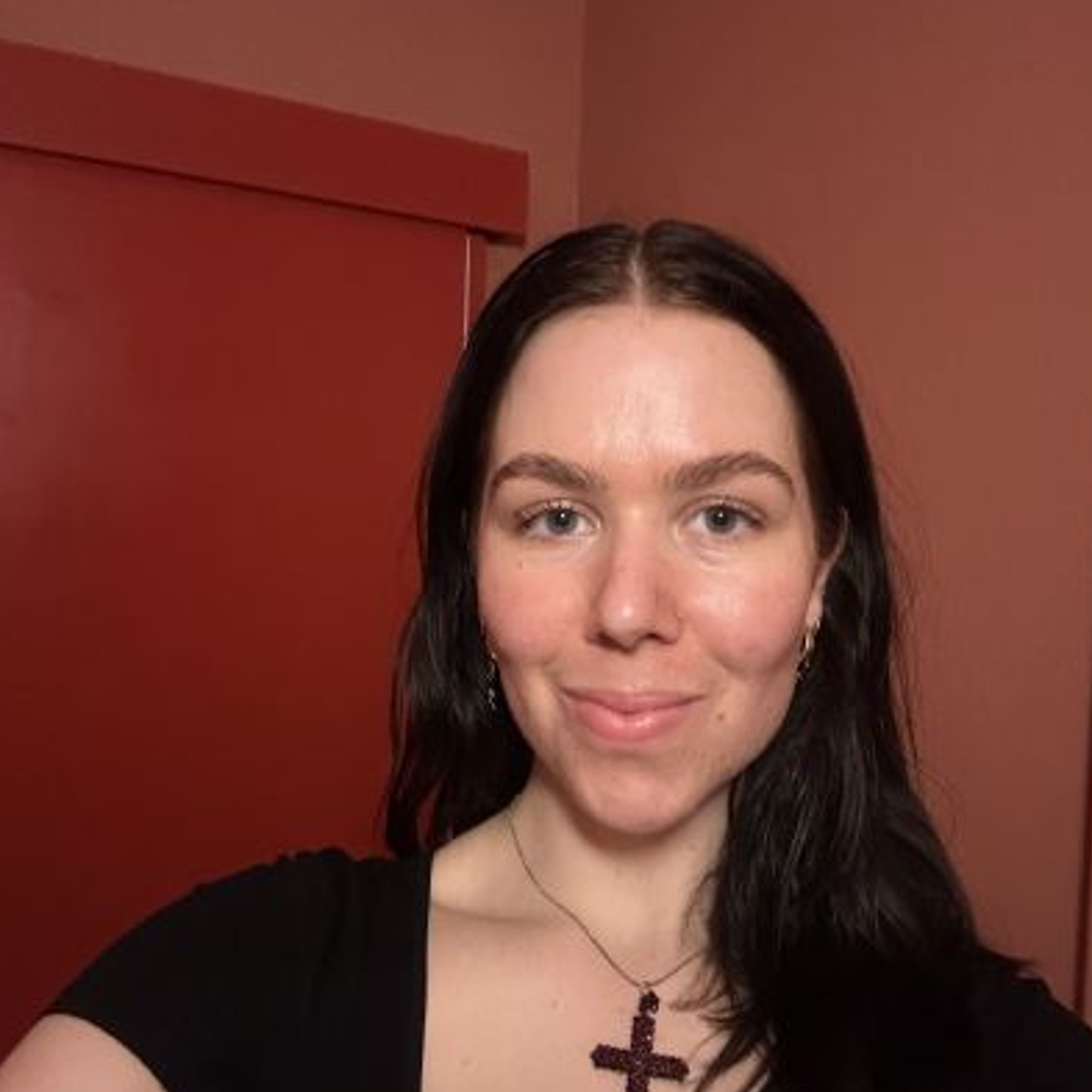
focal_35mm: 31
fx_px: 1106
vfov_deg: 52.5
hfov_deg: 52.5
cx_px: 592
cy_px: 584
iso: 640
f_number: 1.9
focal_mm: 2.69
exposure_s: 1/30
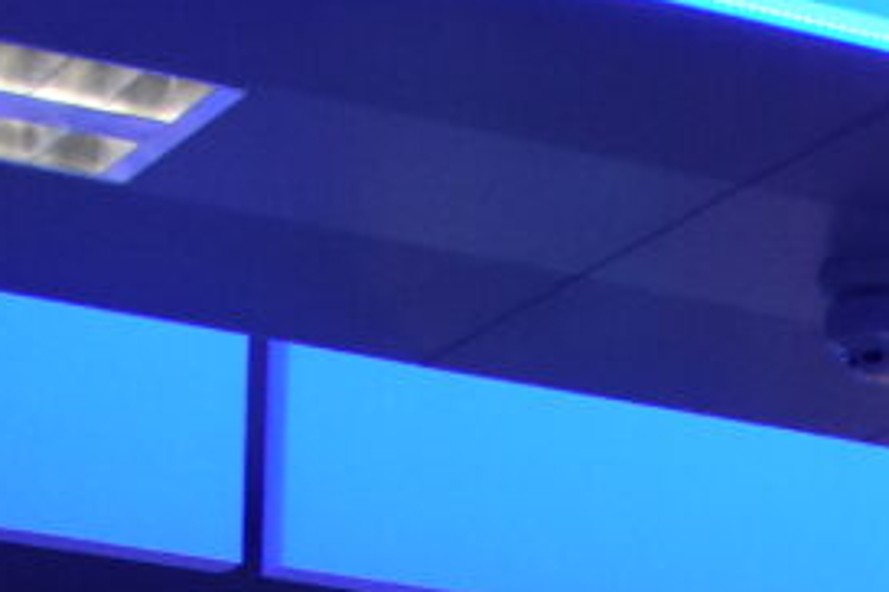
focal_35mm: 190
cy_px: 1818
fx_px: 4692
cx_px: 1179
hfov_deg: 10.6
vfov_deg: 6.5
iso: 2000
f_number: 4
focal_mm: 18
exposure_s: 1/60
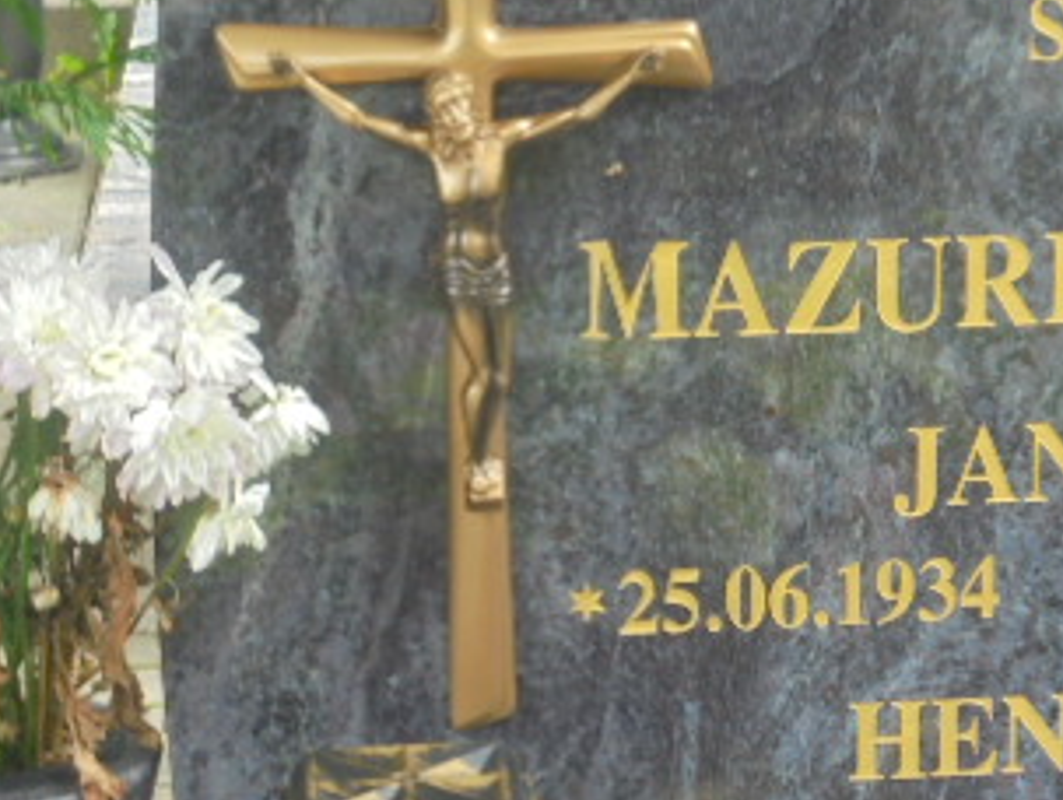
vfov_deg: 11.0
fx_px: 4151
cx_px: 824
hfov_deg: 14.5
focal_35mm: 135
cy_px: 421
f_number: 5.6
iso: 100
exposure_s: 1/30
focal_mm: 11.5
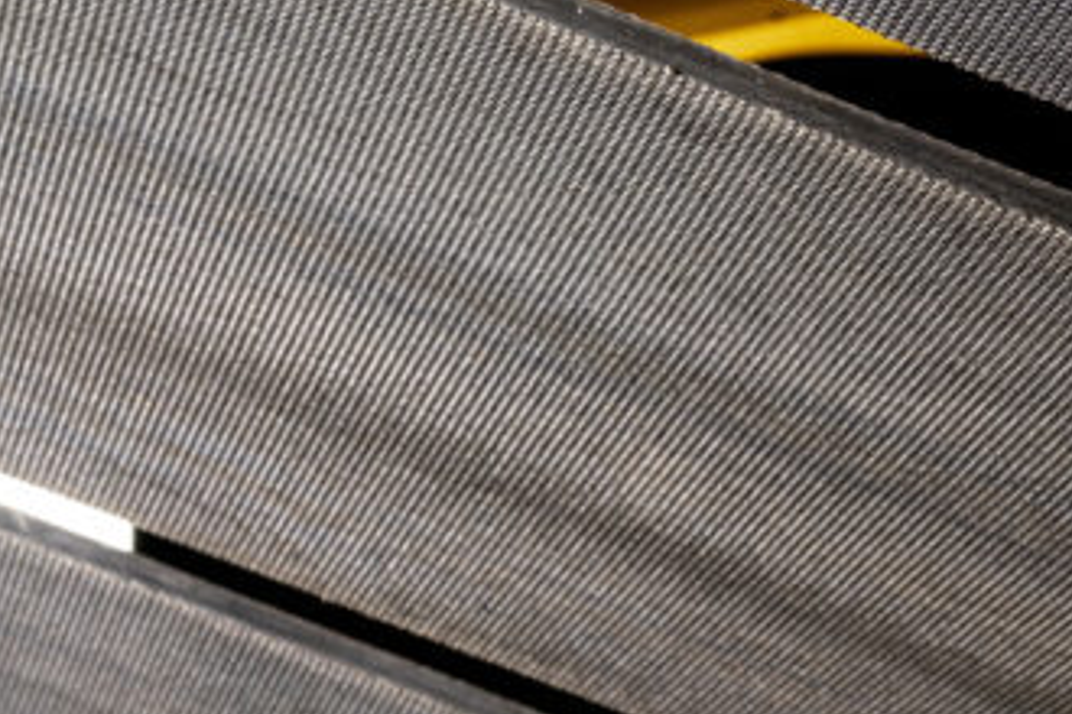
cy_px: 187
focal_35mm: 117
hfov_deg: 17.5
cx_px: 603
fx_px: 3484
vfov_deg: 11.7
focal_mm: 58
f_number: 14
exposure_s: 1/8
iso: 500
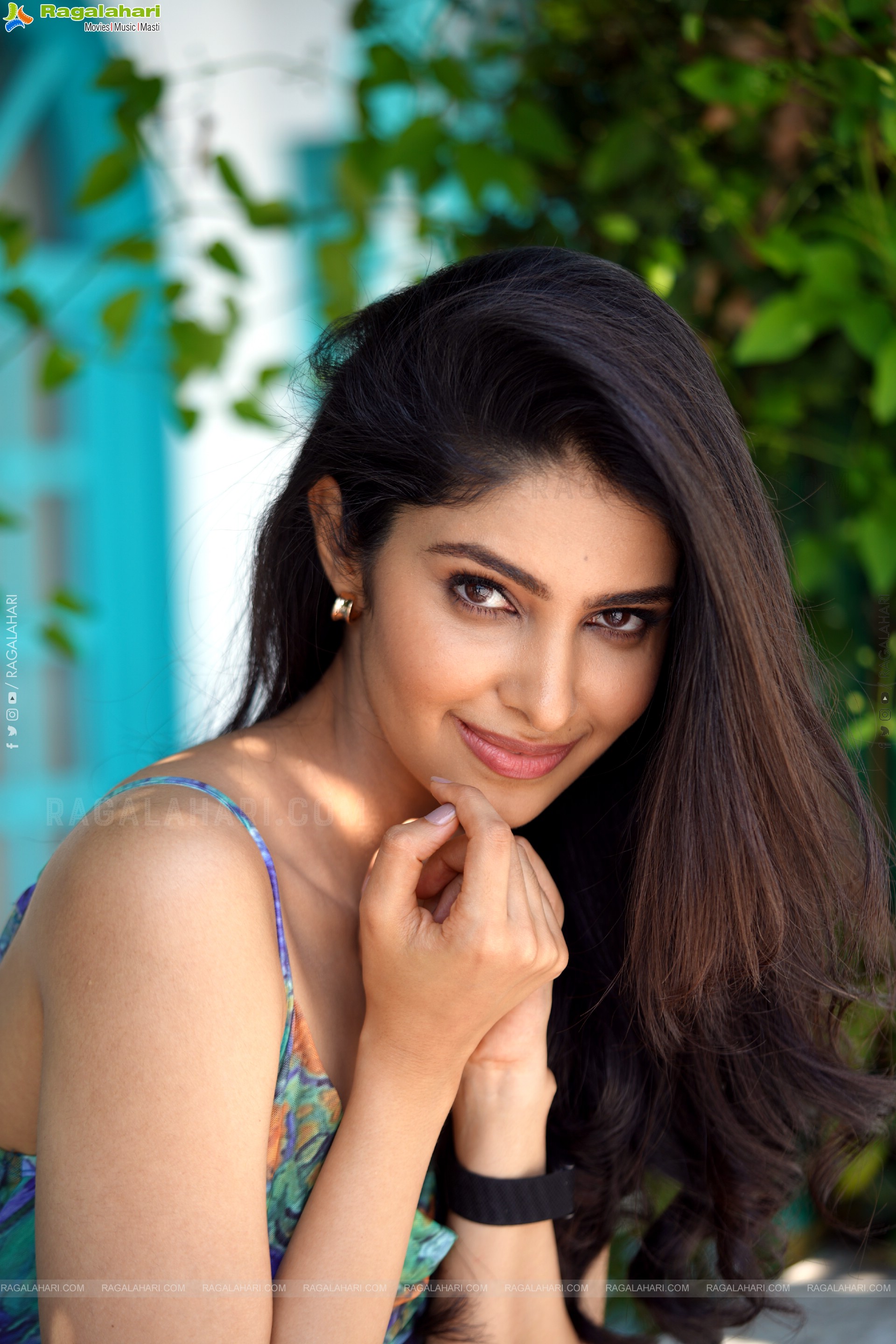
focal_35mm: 90
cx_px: 448
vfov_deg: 22.6
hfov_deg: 15.2
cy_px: 672
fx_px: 3360
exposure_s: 1/320
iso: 80
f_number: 3.5
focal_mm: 90
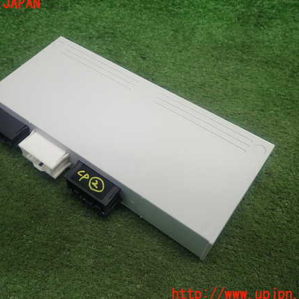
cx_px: 121
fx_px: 332
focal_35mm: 34
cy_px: 149
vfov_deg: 48.5
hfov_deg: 48.2
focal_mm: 5.05
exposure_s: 1/60
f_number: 2.2
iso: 160
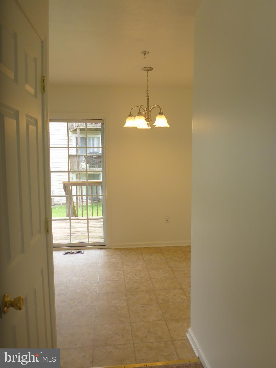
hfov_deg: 49.7
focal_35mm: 28
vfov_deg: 63.4
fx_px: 298
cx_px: 138
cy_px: 184
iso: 100
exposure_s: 1/100
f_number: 3.3
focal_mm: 4.9
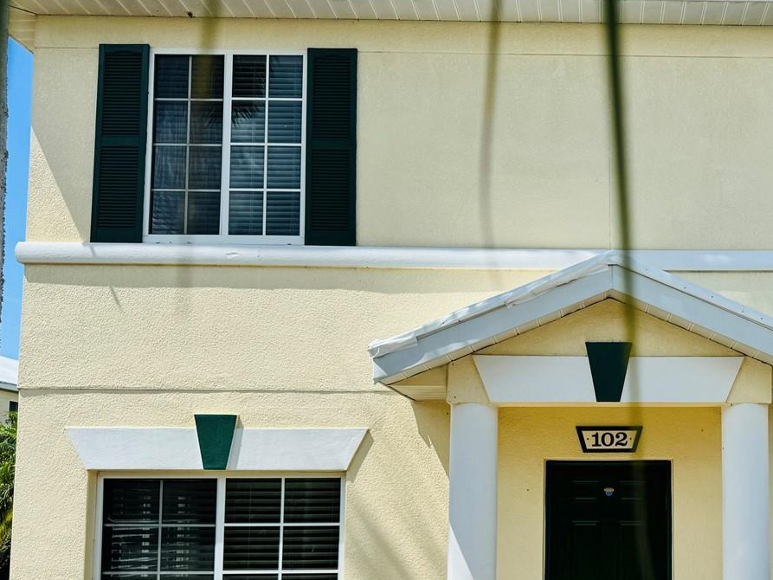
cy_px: 429
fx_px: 960
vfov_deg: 33.0
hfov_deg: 41.6
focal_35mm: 43
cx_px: 638
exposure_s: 1/4608
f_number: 1.78
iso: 80
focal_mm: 6.76
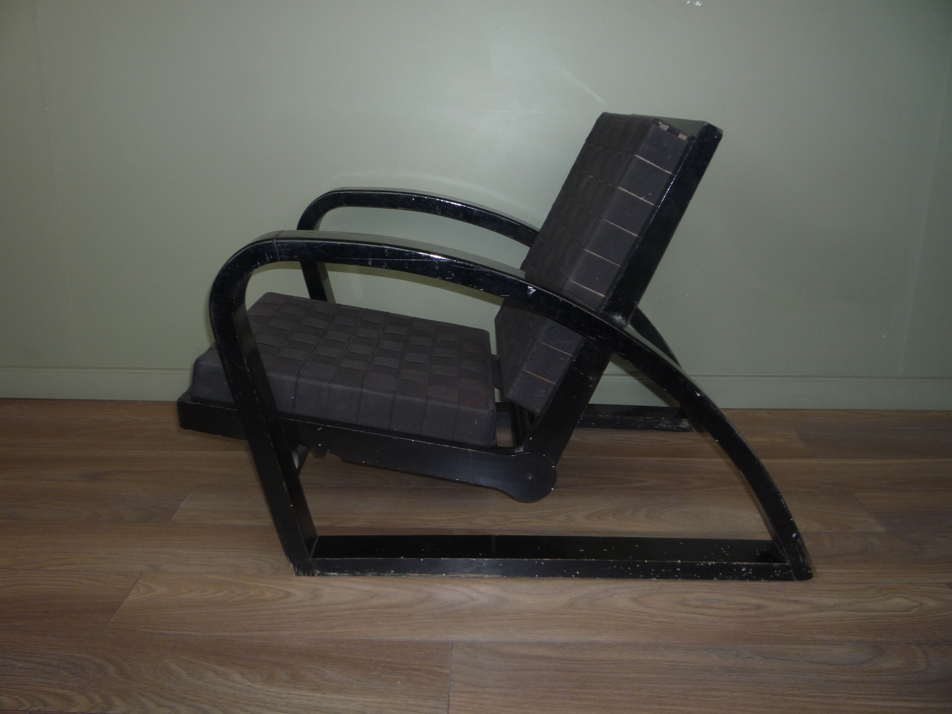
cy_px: 357
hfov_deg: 60.0
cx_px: 476
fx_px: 825
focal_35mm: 30
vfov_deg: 46.8
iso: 100
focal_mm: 5.2
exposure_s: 1/30
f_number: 3.3
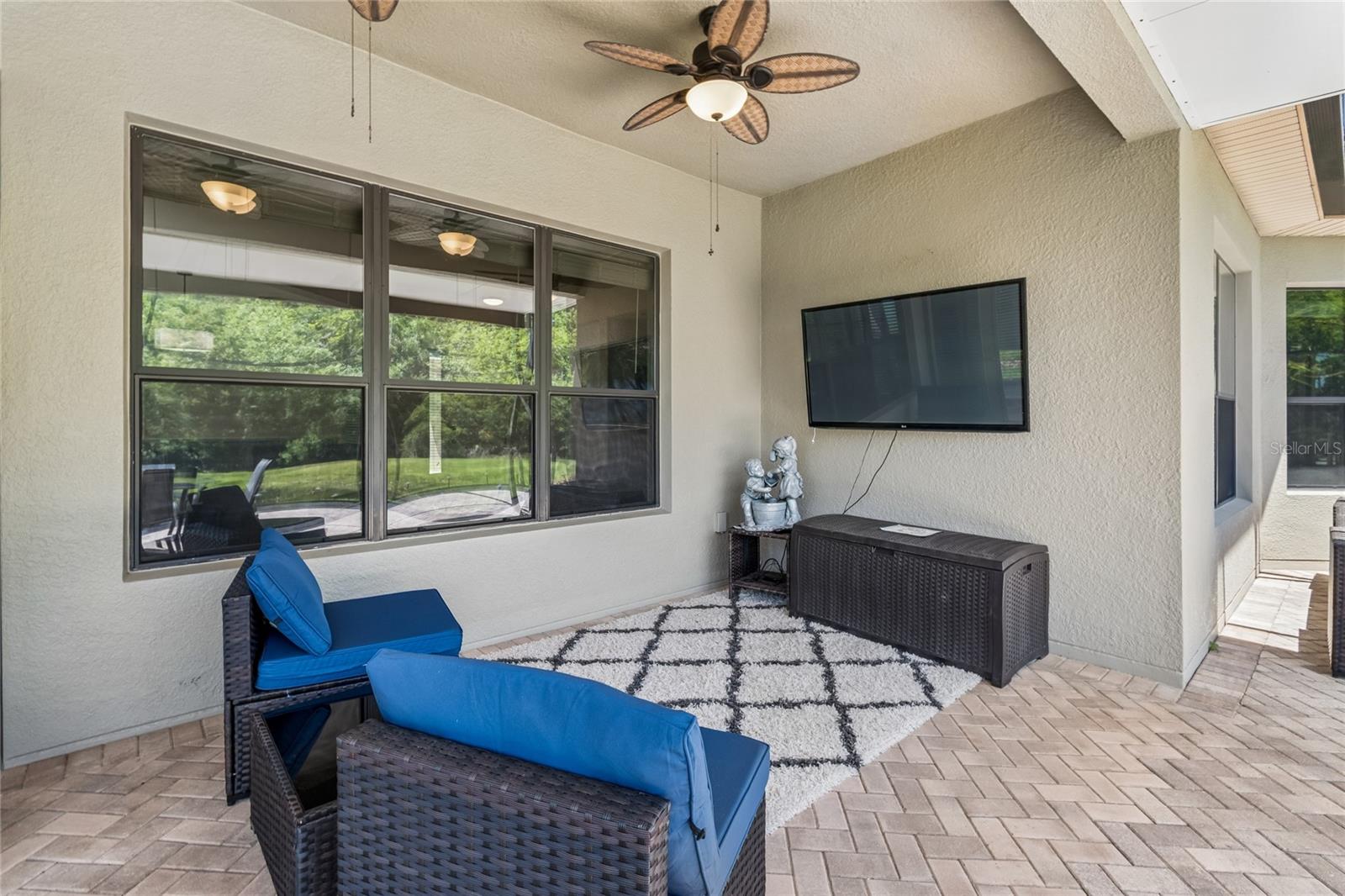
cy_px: 448
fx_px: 560
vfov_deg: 77.3
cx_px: 672
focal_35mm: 15
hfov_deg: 100.4
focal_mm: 10
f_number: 7.1
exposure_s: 1/30
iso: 100
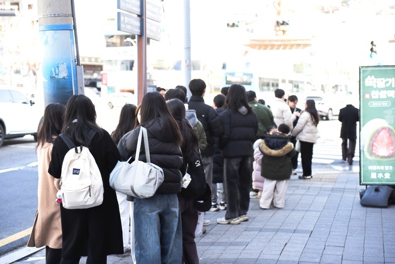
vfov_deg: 21.9
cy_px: 132
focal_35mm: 62
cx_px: 198
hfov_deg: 32.4
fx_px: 680
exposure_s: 1/1000
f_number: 2.8
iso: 1250
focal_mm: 62
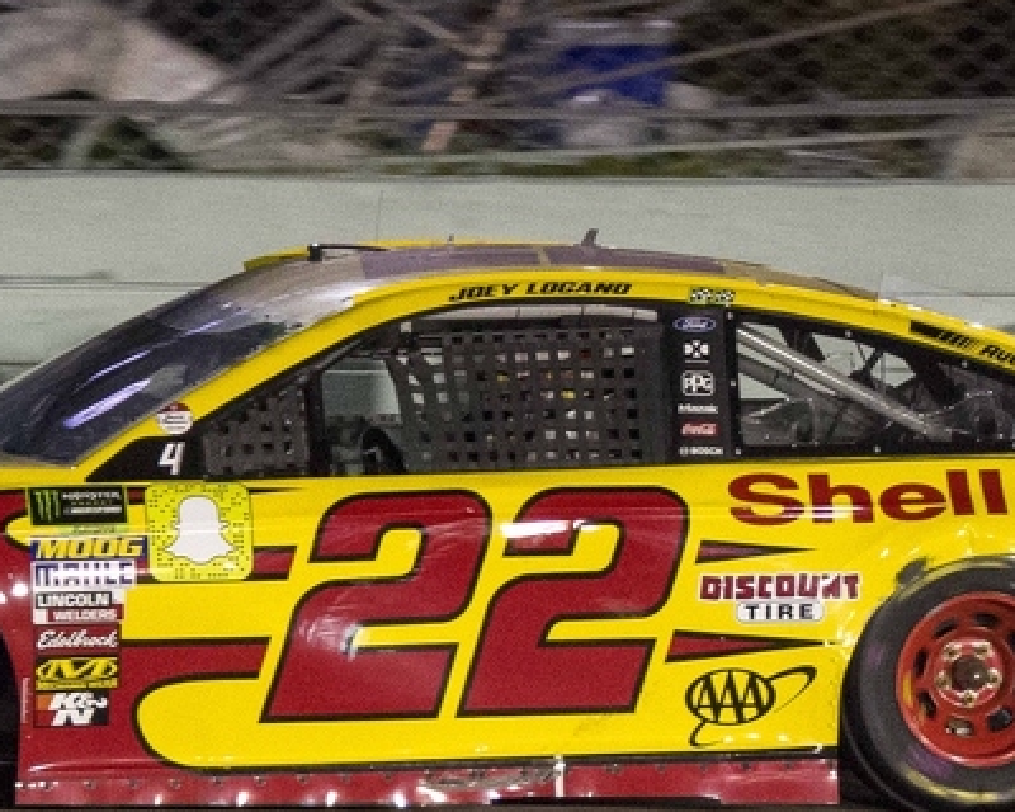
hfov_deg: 4.9
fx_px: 11896
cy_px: 343
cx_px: 56
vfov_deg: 3.9
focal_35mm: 396
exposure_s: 1/1250
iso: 2500
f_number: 2.8
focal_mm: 92
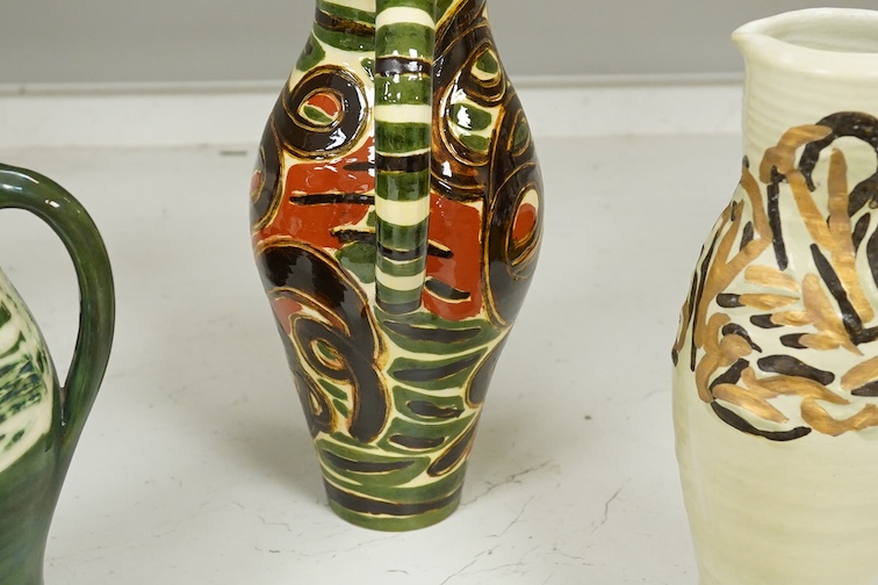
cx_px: 436
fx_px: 1634
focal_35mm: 67
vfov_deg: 20.3
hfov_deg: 30.1
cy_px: 203
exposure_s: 1/160
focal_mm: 30
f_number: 8
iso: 2500
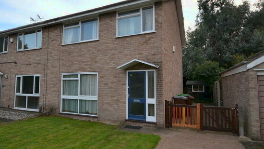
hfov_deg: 86.6
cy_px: 70
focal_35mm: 20
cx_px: 136
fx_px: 140
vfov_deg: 55.8
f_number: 5.6
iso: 100
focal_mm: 10
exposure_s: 1/125
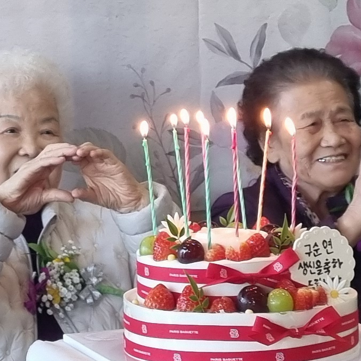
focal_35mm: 137
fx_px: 1616
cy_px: 56
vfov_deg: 12.7
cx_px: 26
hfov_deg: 12.6
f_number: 1.8
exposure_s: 1/120
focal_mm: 5.4
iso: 250
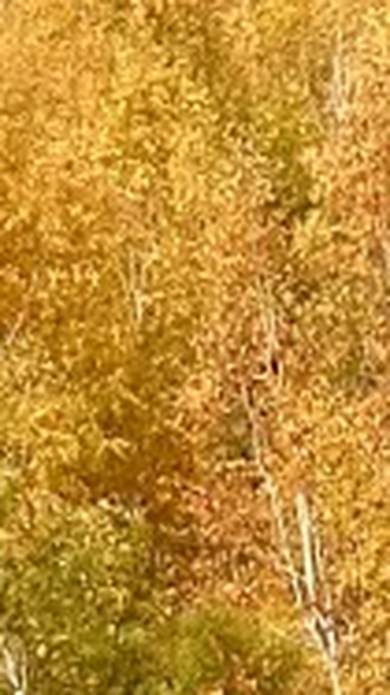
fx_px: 7401
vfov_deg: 5.4
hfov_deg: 3.0
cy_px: 230
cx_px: -813
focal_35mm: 402
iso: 64
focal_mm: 6.86
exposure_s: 1/2667
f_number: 1.78
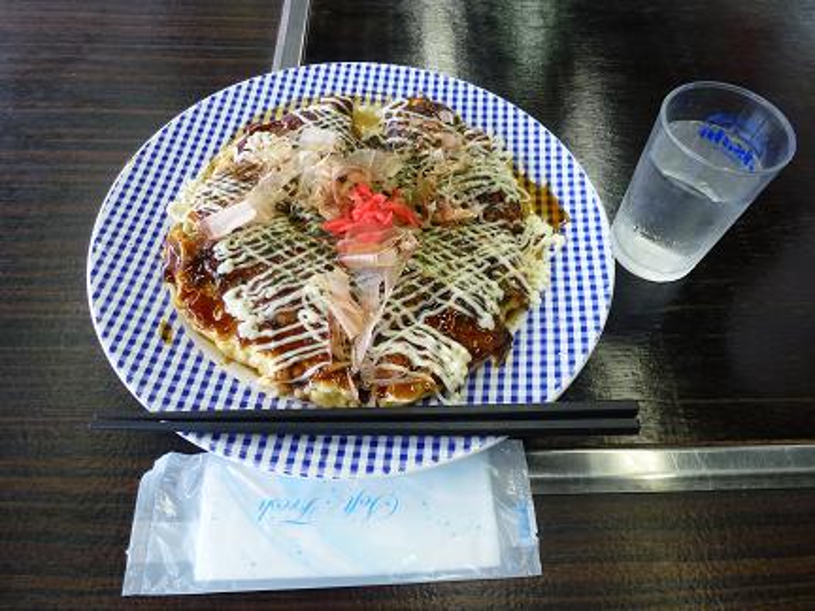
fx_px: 565
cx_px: 408
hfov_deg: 71.6
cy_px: 306
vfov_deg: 56.8
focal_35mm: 24
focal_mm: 4.3
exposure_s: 1/40
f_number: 3.3
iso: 200
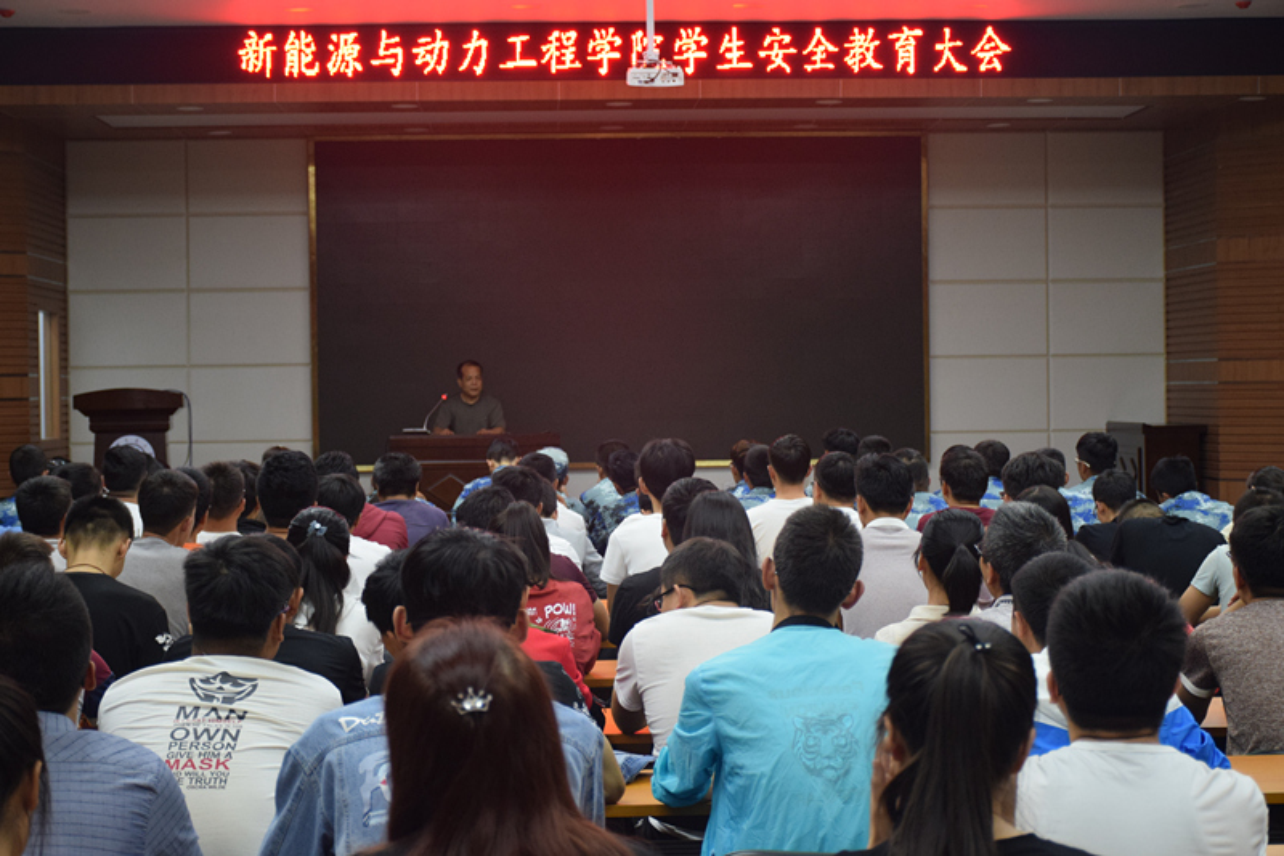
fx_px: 2407
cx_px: 642
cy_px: 428
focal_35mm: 68
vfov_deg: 20.2
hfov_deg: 29.9
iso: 1100
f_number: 4.5
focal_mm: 45
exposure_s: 1/60
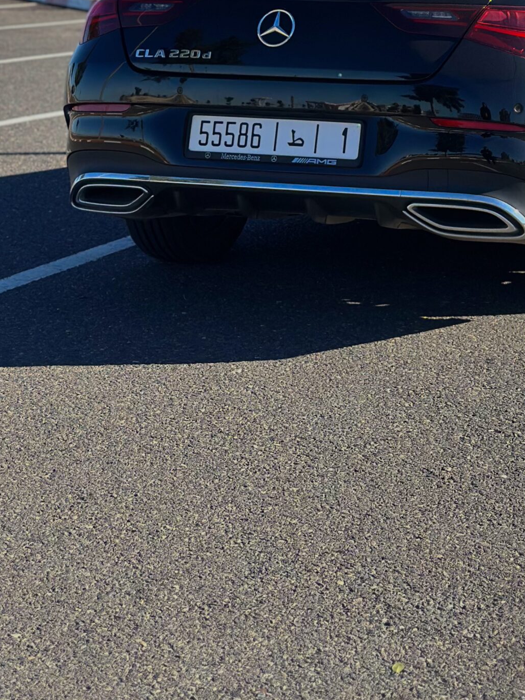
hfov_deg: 16.2
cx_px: 467
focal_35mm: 90
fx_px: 1820
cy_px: 62
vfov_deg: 21.3
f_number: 1.78
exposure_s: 1/4785
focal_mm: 6.86
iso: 100
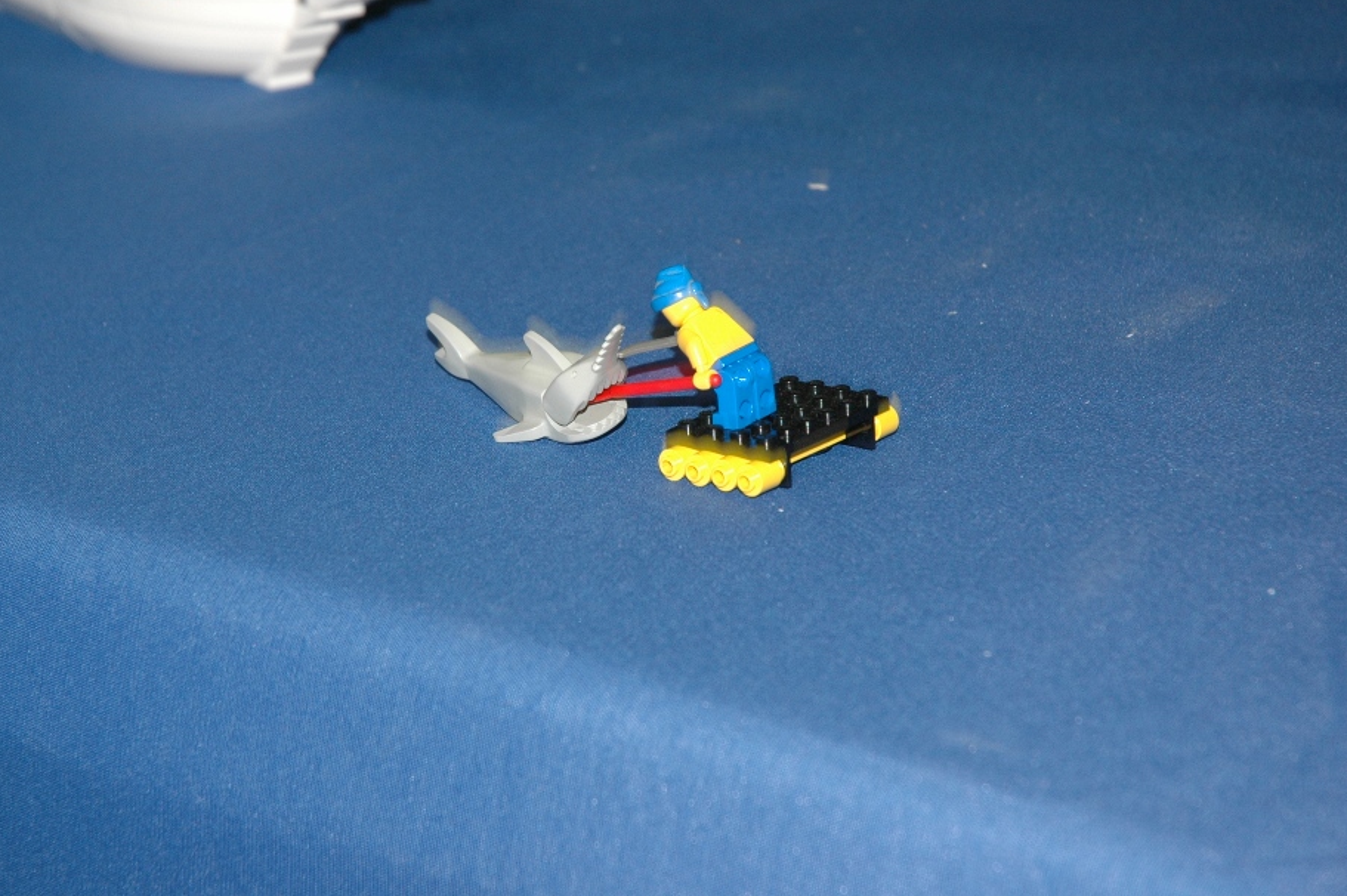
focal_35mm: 118
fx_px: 4412
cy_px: 396
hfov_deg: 17.4
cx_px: 654
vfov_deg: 11.6
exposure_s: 1/15
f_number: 6.3
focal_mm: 70
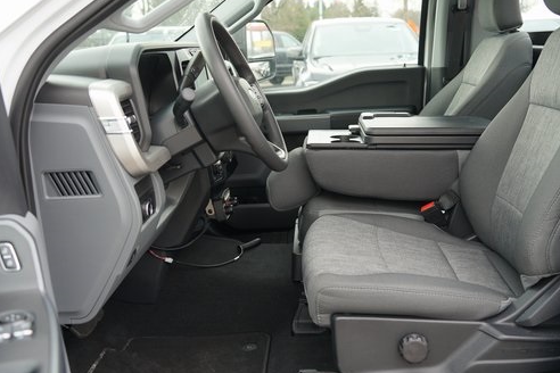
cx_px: 306
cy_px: 165
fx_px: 607
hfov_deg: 49.5
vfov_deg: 34.2
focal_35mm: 39
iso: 100
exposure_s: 1/60
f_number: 4
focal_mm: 30
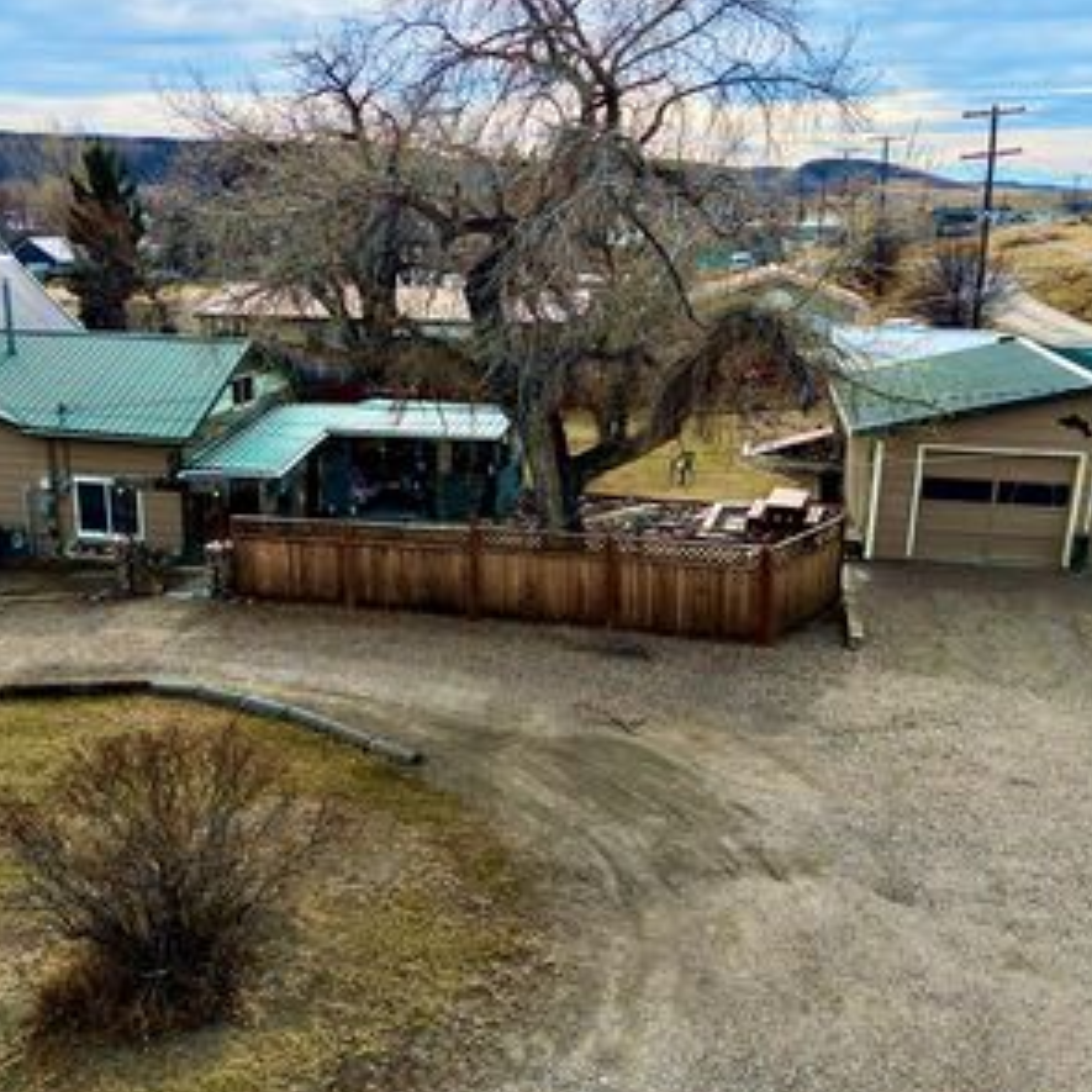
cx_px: 437
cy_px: 598
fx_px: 1285
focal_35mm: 36
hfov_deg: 45.8
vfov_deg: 46.0
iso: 400
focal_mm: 8.67
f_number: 1.8
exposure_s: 1/8000
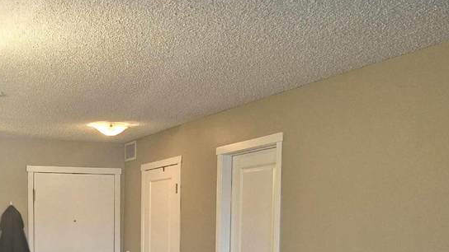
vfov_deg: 19.5
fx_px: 702
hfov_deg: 33.8
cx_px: 59
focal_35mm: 59
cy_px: 280
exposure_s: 1/100
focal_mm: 5.4
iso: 250
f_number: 1.8
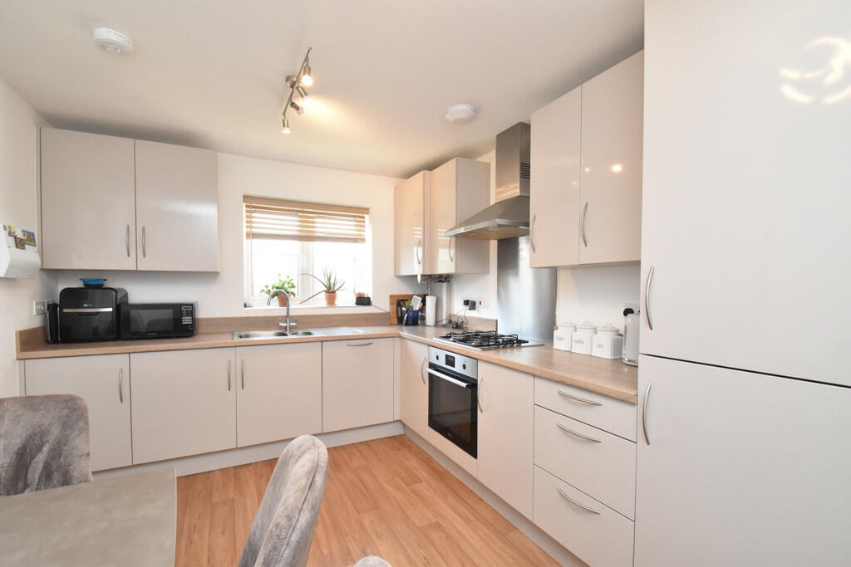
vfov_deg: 77.3
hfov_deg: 100.4
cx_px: 426
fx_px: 355
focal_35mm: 15
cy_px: 284
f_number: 9
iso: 1600
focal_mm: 10
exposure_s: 1/60
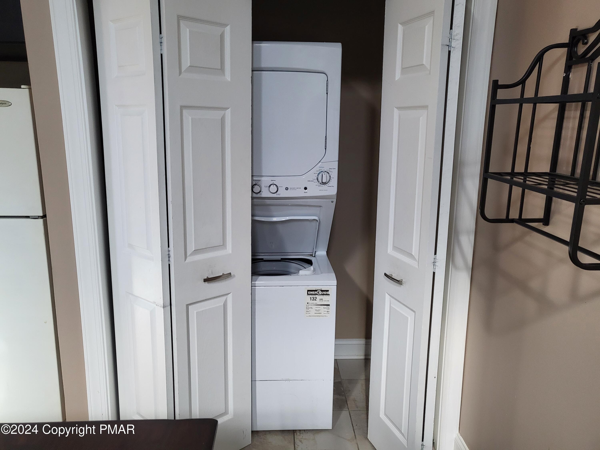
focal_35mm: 26
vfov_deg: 53.1
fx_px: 451
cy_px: 225
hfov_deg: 67.3
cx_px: 300
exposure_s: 1/100
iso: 320
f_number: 1.8
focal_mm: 4.25
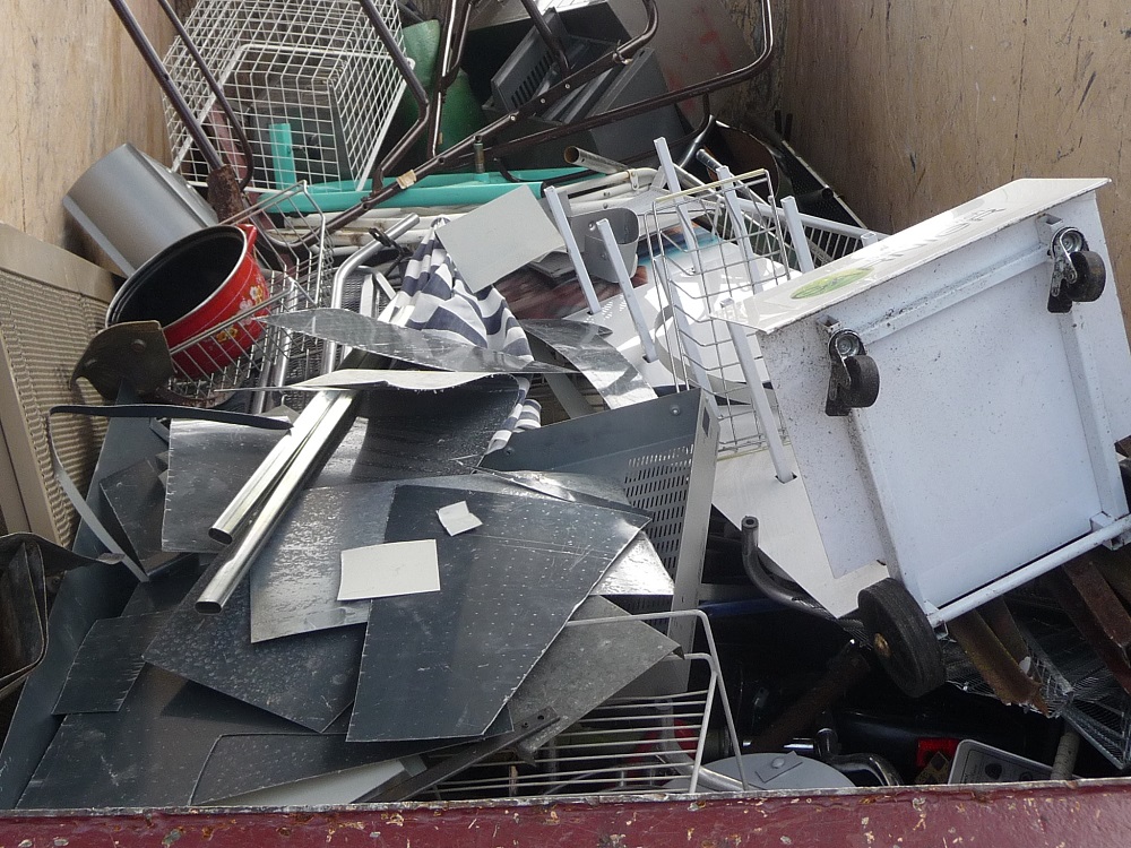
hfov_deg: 38.2
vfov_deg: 29.1
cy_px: 424
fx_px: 1634
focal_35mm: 50
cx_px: 566
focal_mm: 5
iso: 100
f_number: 3.4
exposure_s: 1/320
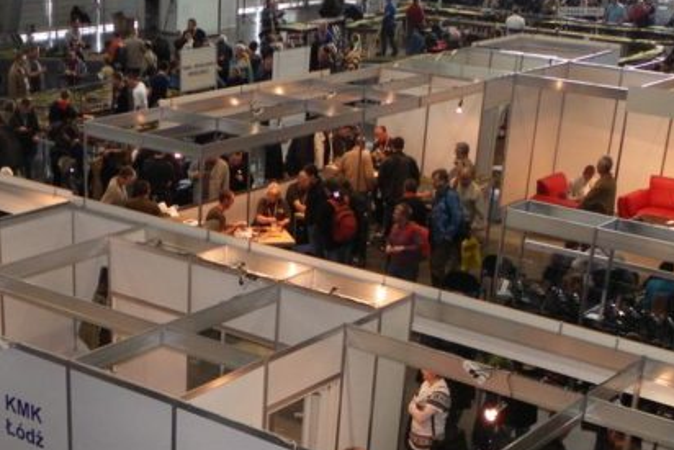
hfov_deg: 28.6
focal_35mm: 70
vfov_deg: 18.9
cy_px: 456
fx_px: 1311
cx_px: 208
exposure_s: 1/40
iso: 200
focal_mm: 6.6
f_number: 3.2
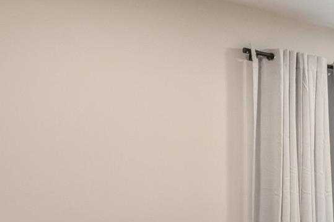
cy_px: 212
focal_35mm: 57
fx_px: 529
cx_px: 535
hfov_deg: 24.5
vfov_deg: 23.0
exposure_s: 1/2
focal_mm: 10
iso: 100
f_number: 9
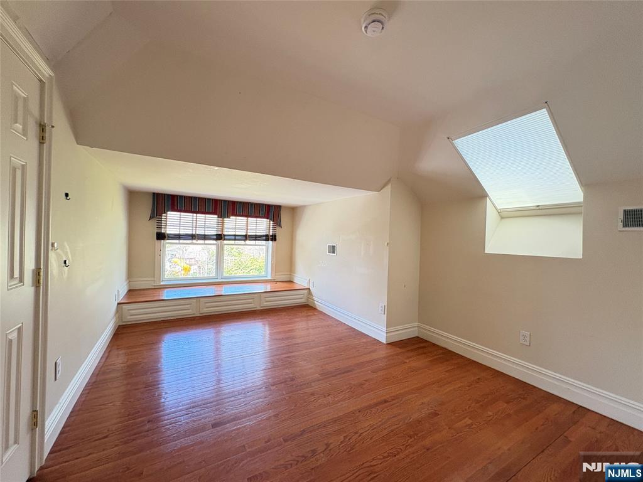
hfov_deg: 102.1
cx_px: 322
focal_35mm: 14
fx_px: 260
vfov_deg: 85.7
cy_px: 241
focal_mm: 2.22
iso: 320
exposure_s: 1/60
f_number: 2.2
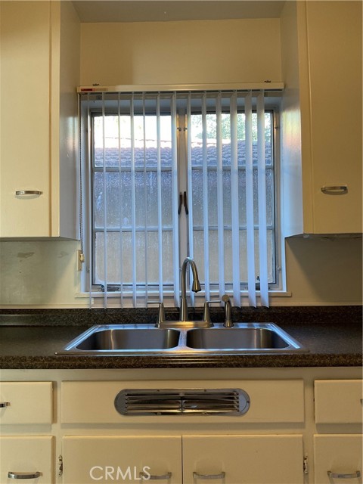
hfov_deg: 48.2
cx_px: 182
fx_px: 405
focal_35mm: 29
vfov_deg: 61.7
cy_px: 242
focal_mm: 3
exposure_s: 1/60
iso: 64
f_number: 1.8
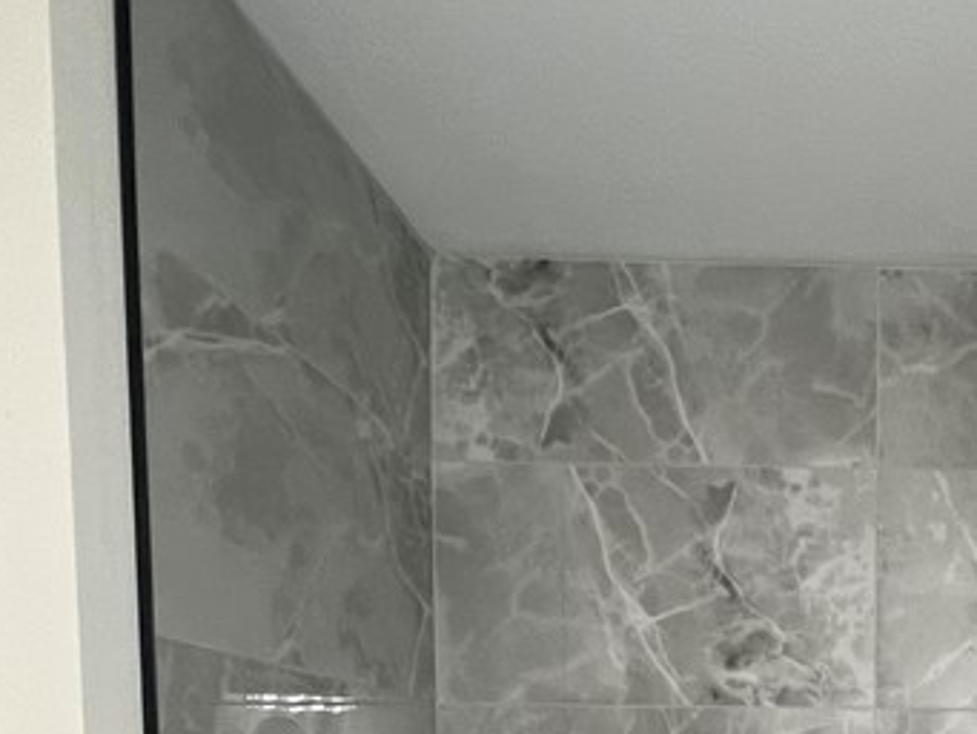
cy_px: 892
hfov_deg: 43.3
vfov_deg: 30.8
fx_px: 1101
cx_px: 900
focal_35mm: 39
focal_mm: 1.57
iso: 200
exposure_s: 1/60
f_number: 1.8
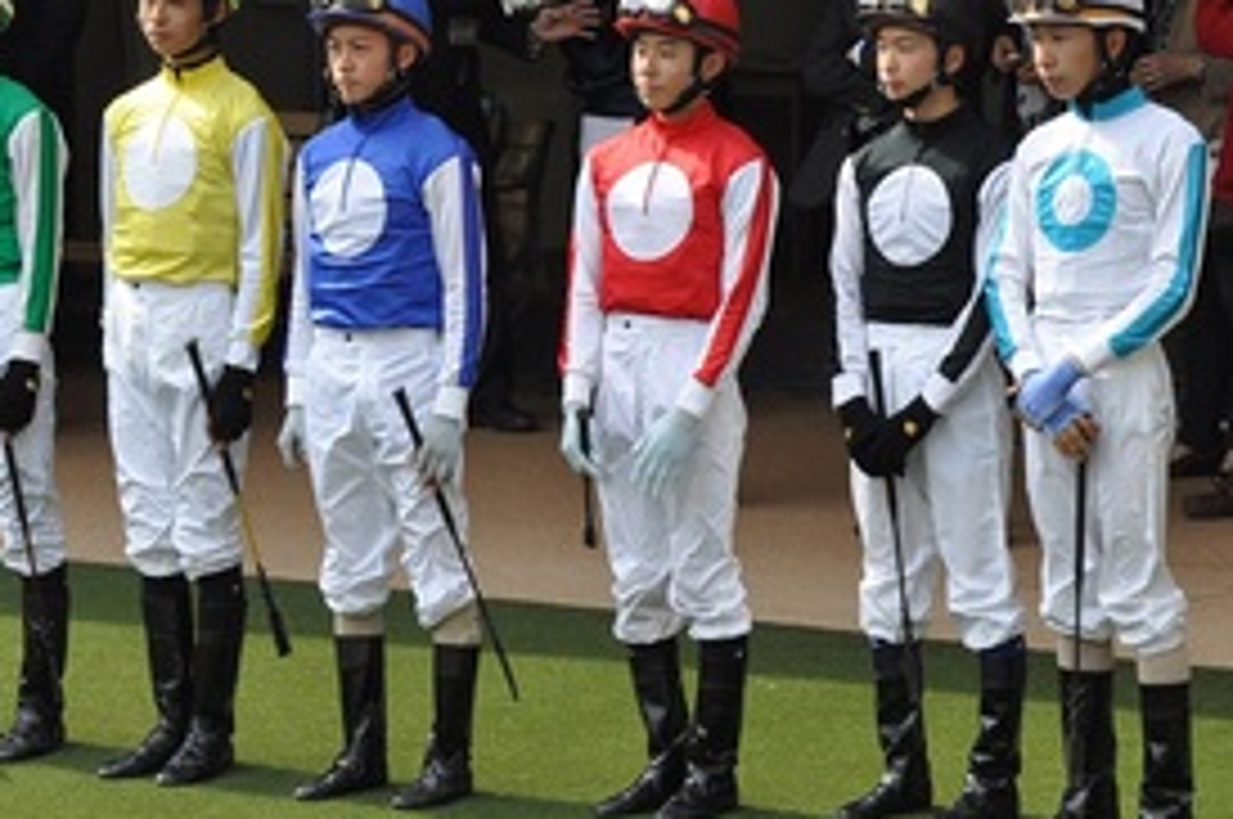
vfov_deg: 5.6
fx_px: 8381
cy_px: 281
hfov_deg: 8.4
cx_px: 522
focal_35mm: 245
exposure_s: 1/400
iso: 640
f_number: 10
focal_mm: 112
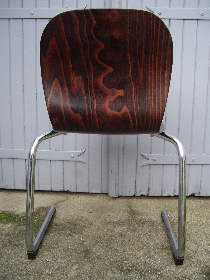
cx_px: 105
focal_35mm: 38
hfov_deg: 37.7
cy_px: 140
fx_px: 307
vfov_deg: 49.0
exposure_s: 1/80
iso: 100
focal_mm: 7.9
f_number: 2.8
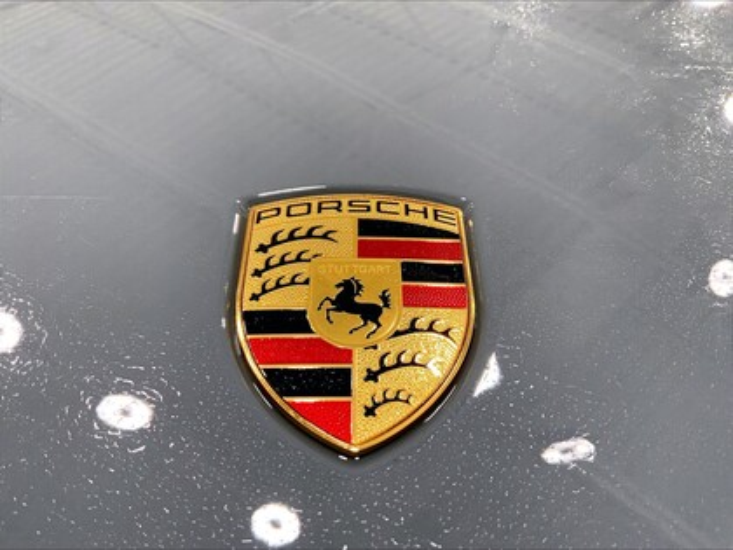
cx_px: 366
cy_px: 275
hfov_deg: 61.7
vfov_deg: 48.2
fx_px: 614
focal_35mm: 29
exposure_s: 1/188
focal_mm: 3
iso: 16
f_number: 1.8
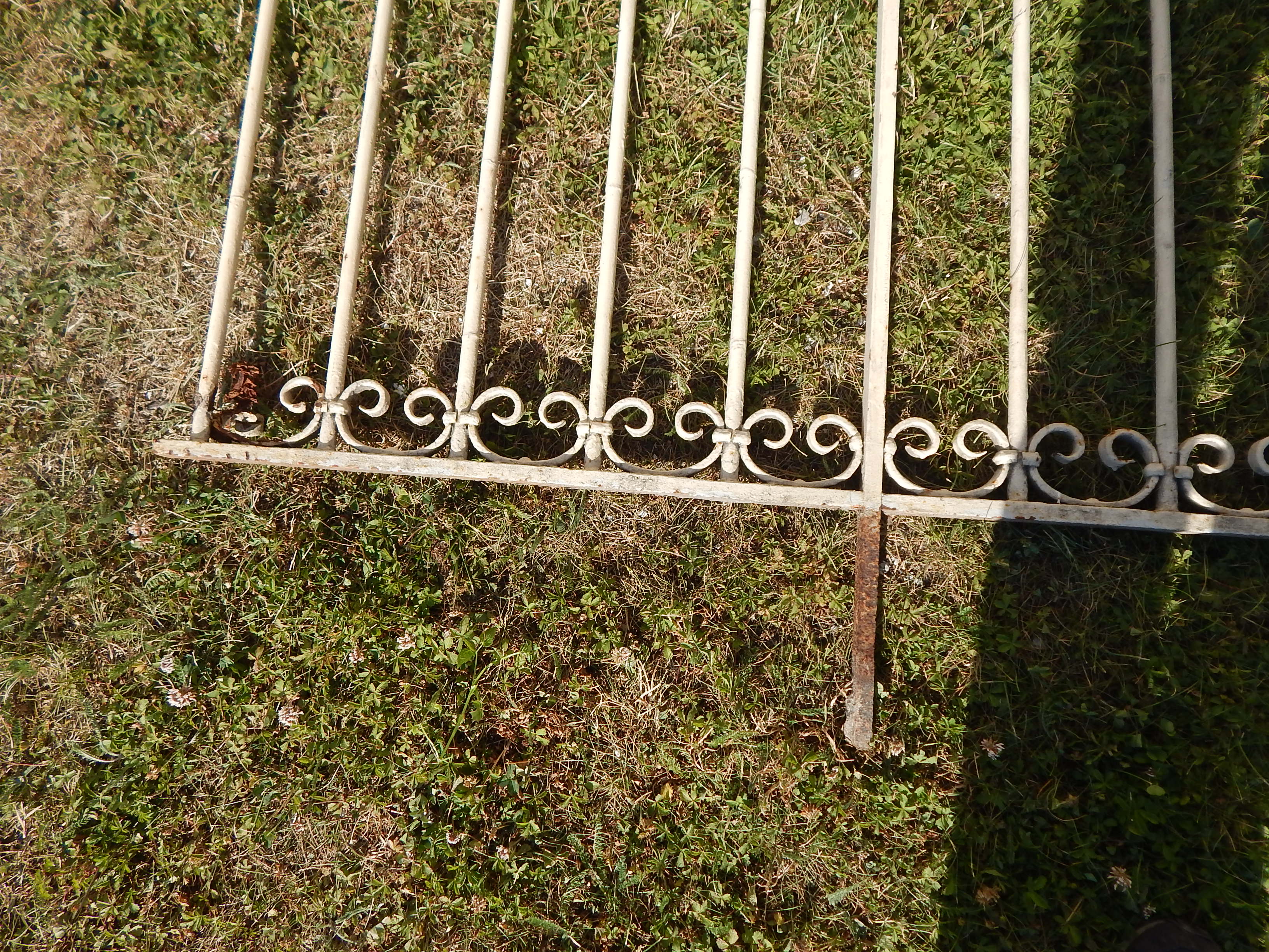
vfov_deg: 61.1
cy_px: 476
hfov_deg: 76.4
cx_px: 634
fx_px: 807
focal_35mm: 22
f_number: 6
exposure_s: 1/400
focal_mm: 4
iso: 125
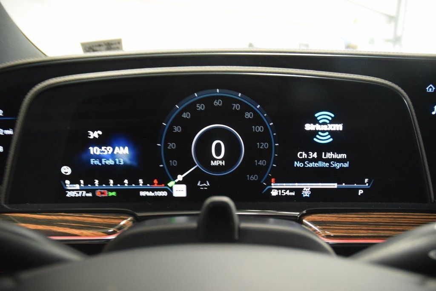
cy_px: 146
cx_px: 218
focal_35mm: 27
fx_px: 327
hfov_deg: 67.4
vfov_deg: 47.9
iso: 3200
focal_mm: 18
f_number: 3.5
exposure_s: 1/25
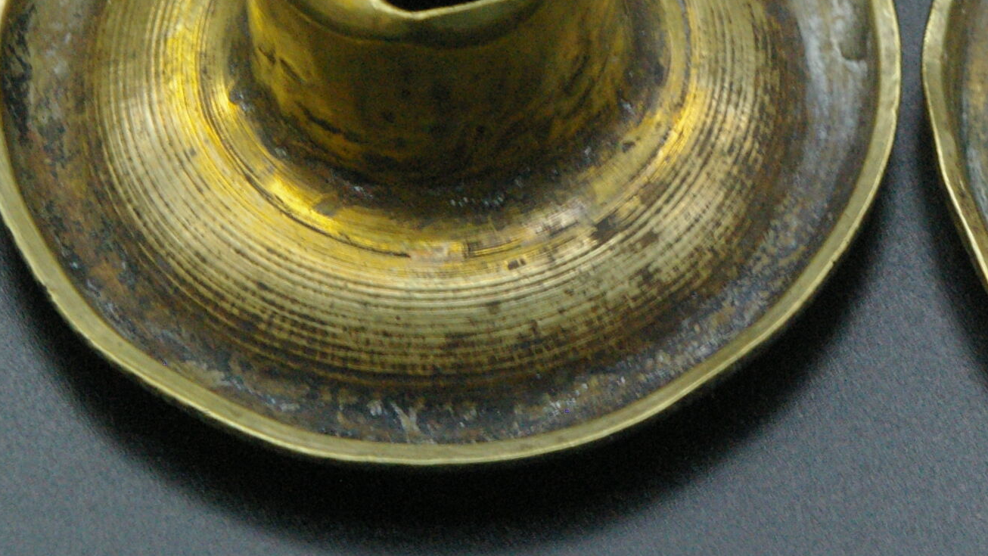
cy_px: 7
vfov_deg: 12.7
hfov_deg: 22.1
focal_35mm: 94
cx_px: 906
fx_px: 2463
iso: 1600
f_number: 6.7
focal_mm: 26
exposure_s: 1/90
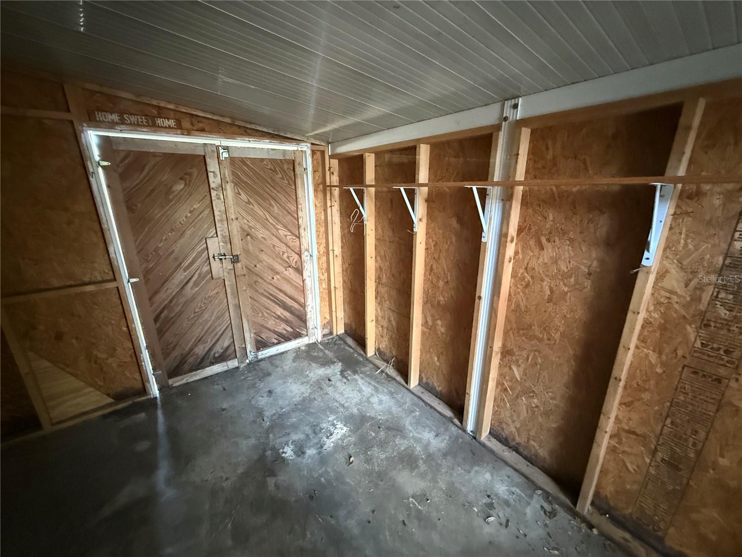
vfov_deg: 85.7
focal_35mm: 14
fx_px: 300
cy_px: 278
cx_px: 371
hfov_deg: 102.1
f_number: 2.2
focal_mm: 2.22
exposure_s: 1/43
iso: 1250
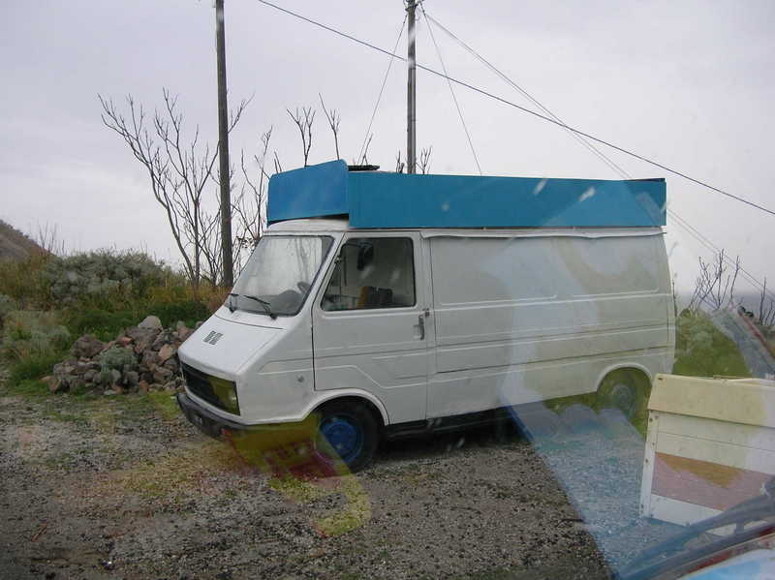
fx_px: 806
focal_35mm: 36
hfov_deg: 51.4
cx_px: 388
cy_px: 290
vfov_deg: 39.6
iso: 50
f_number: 2.7
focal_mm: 6
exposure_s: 1/87.1
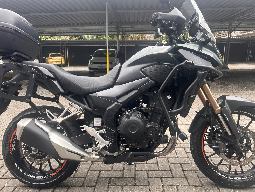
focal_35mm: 25
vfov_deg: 54.9
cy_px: 93
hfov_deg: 69.4
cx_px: 131
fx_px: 184
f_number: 1.78
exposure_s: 1/121
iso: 64
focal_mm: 6.86
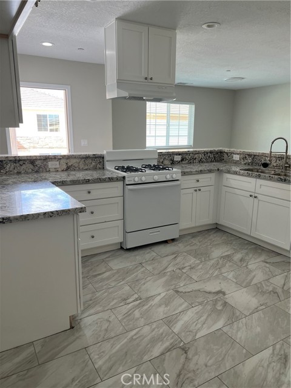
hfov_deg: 53.1
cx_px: 146
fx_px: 291
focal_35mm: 26
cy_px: 194
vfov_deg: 67.3
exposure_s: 1/129
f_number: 1.5
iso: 64
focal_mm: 5.7
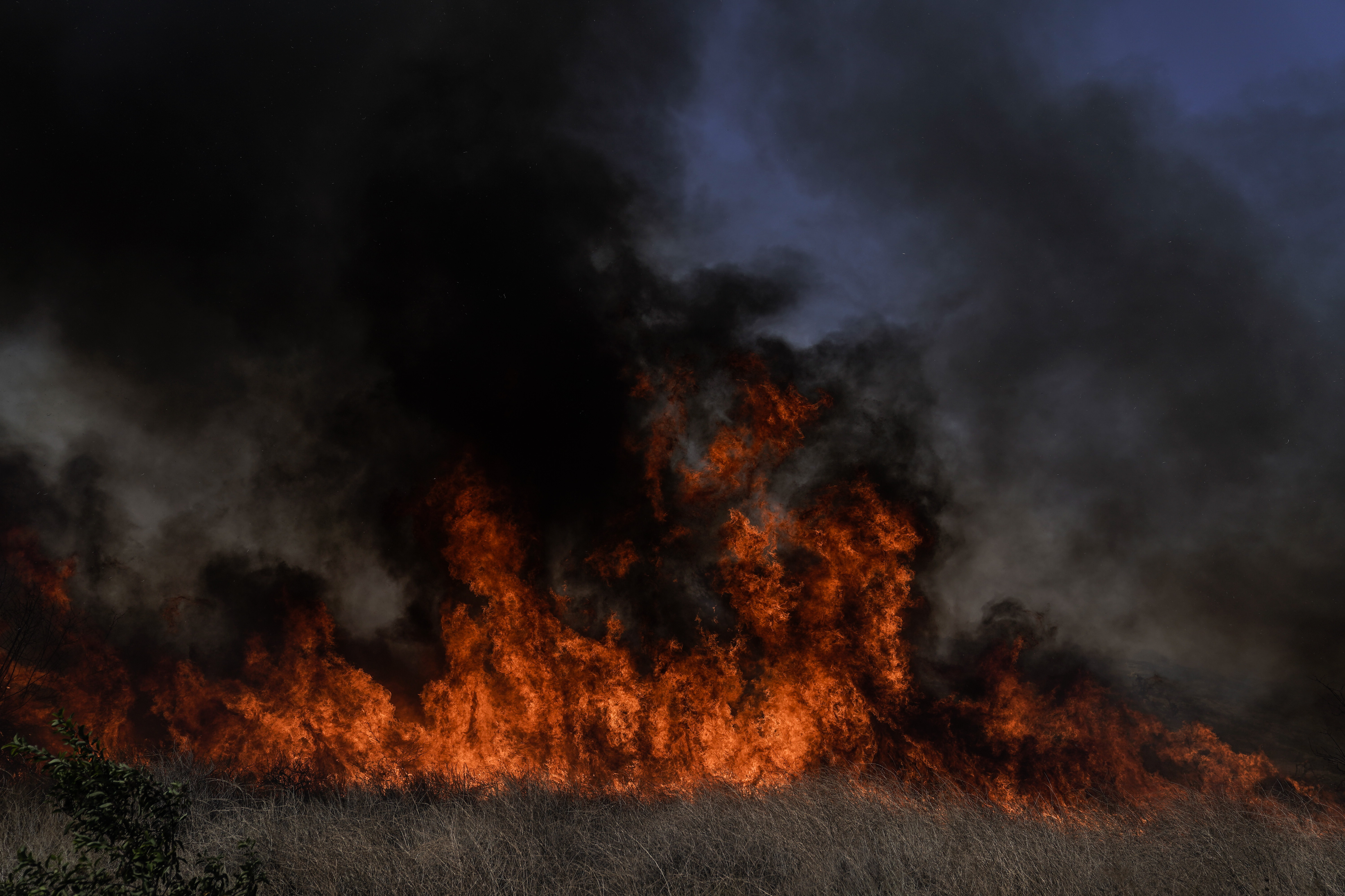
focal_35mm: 37
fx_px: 1382
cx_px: 672
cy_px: 448
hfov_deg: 51.9
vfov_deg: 35.9
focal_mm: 37
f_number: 3.2
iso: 160
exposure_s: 1/8000
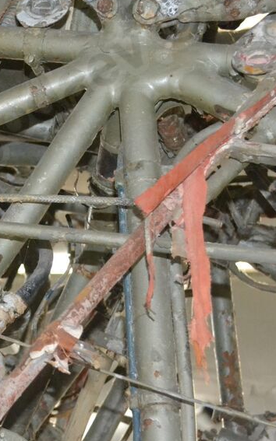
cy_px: 172
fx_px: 1206
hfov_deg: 12.6
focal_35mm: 100
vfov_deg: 20.7
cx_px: -83
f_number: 4.5
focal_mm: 29
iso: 3200
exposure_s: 1/60
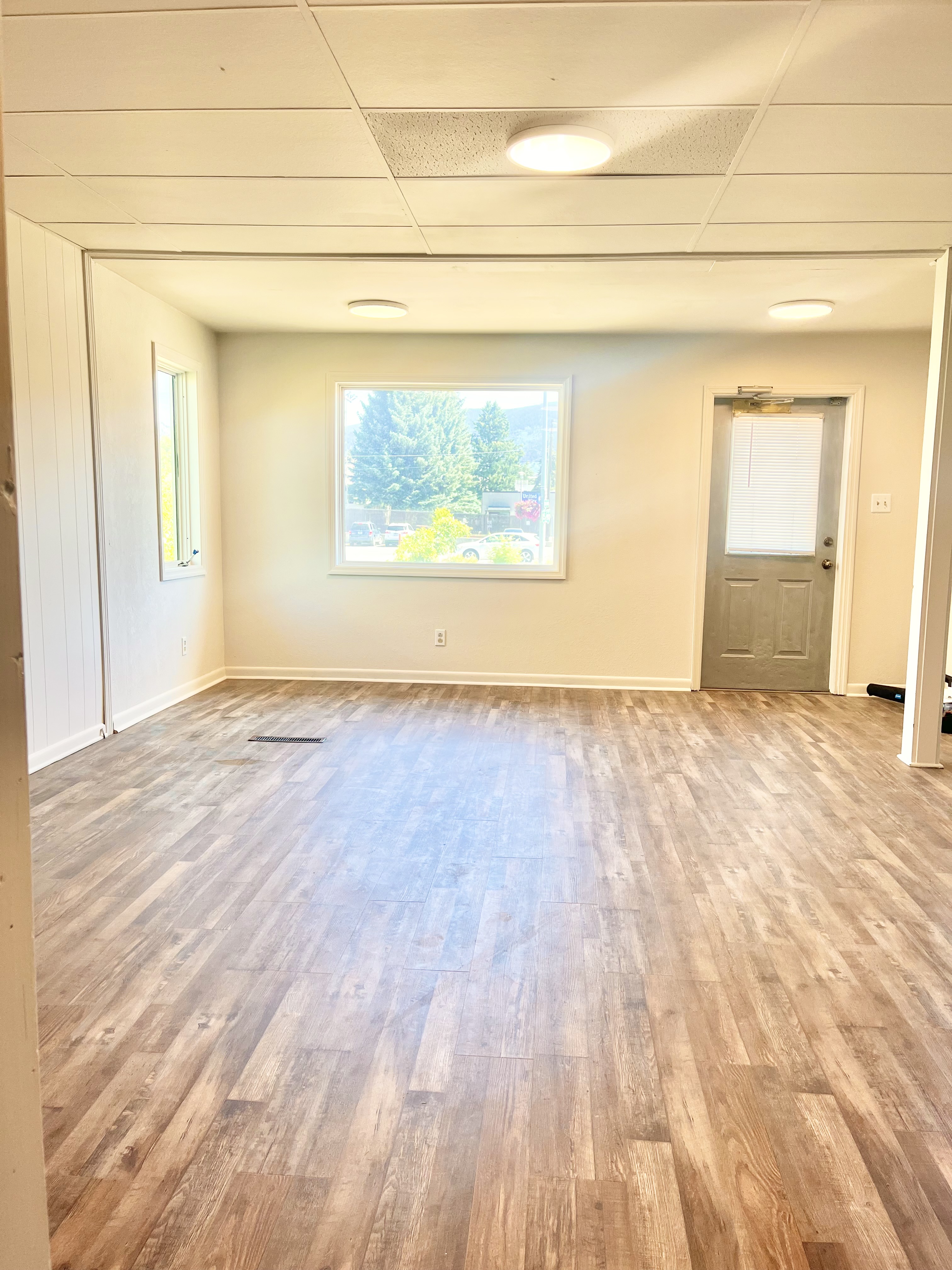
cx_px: 476
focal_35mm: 26
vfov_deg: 67.3
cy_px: 635
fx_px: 953
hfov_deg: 53.1
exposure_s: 1/162
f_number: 1.6
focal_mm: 5.1
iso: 50
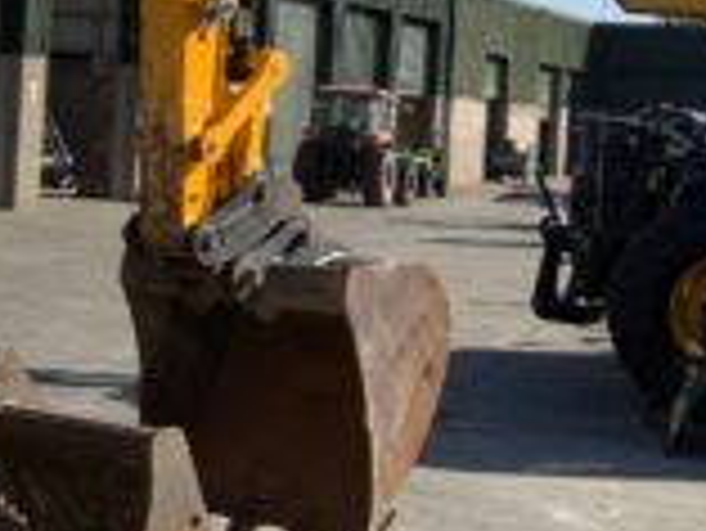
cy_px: 63
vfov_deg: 12.5
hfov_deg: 15.2
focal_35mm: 118
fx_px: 2408
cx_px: -418
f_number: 1.8
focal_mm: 3
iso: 16
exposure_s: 1/1675
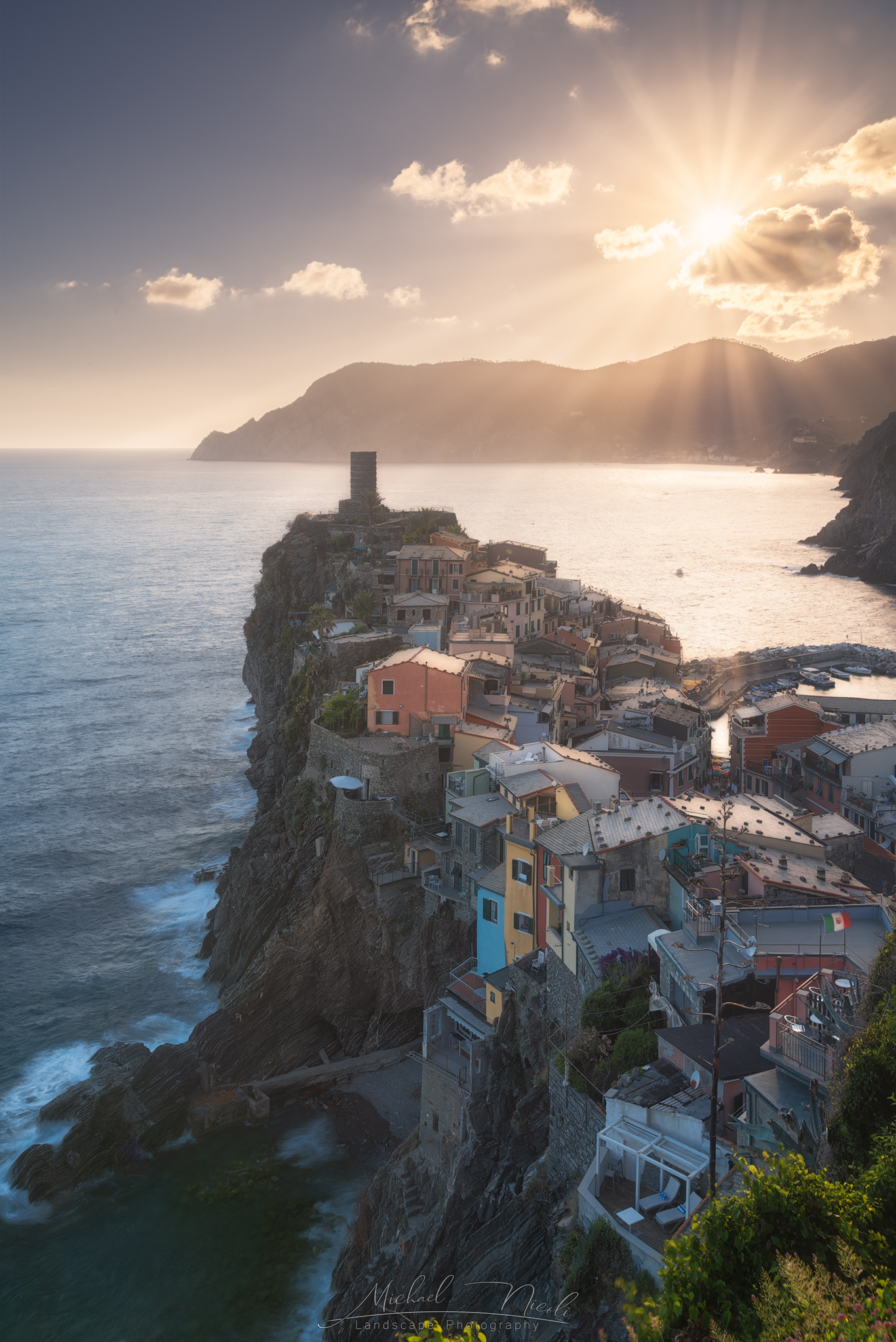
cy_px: 671
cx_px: 448
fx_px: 1194
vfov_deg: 58.7
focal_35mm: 32
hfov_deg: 41.1
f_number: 9
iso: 100
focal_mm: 32
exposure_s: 1/2.5
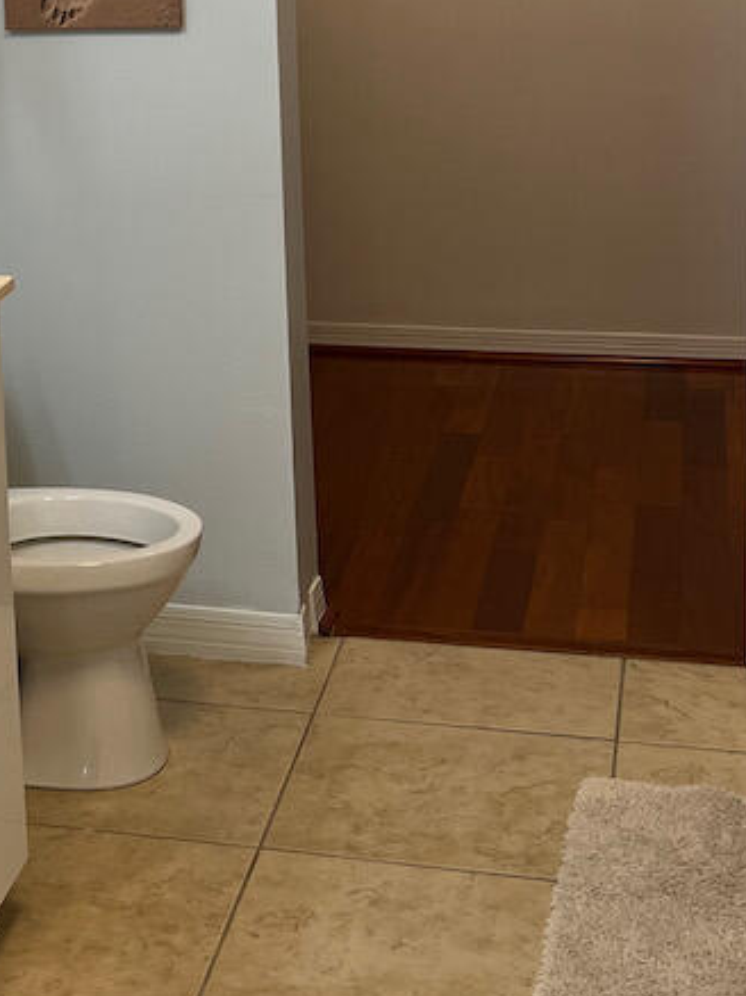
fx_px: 2186
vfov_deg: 25.0
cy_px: 118
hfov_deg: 18.6
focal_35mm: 76
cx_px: -68
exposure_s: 1/120
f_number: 1.5
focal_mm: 5.7
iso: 64
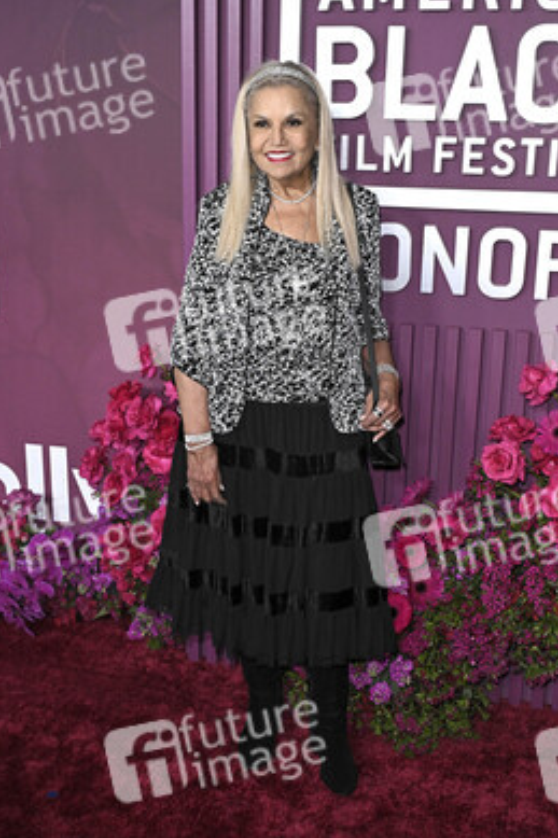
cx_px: 278
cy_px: 429
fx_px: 838
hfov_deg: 36.8
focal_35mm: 36
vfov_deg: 53.1
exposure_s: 1/320
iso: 2000
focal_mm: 35
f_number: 5.6
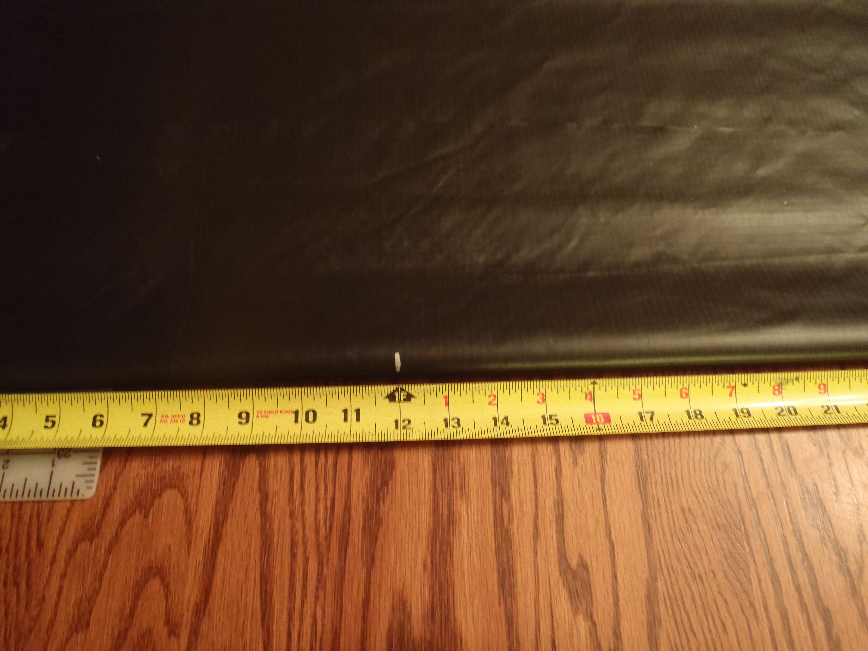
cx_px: 434
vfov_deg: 49.7
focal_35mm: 28
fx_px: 702
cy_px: 326
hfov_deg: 63.4
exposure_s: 1/4
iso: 400
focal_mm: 5
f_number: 3.9
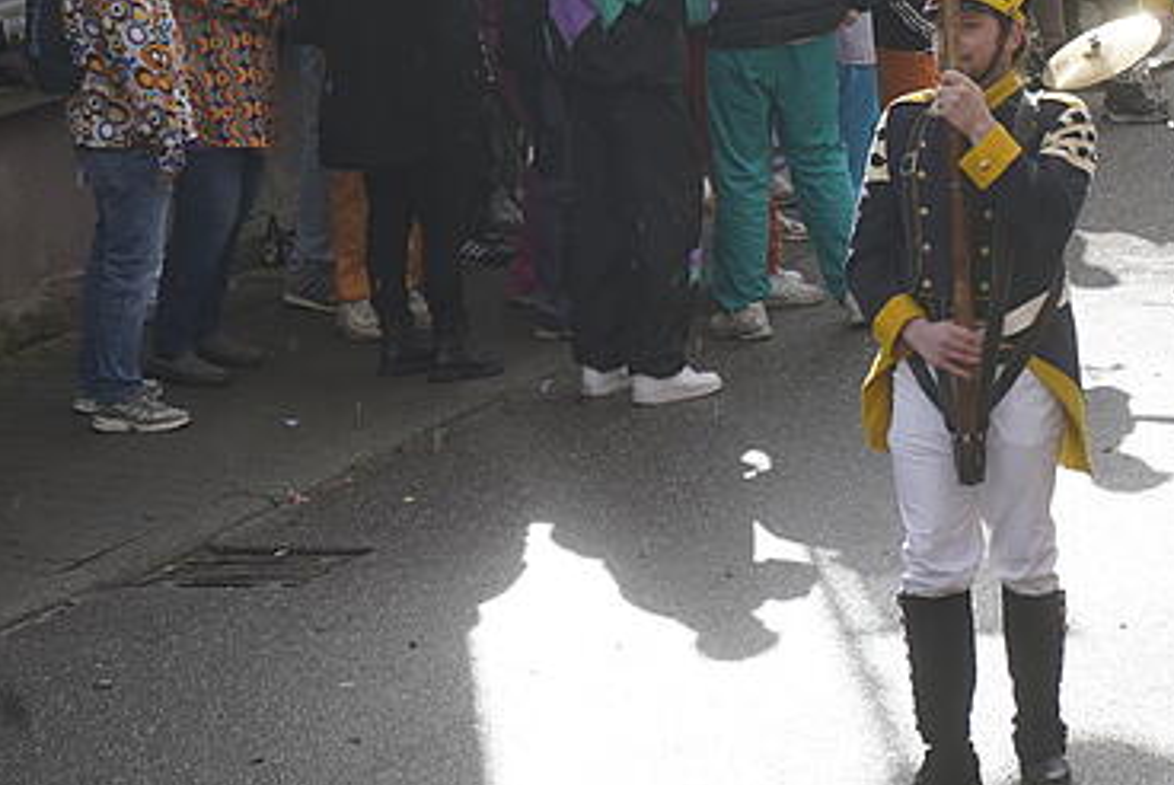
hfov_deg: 11.4
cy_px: 21
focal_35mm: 178
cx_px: 1233
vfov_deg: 7.7
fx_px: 5809
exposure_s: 1/250
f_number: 7.1
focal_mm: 70
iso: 100
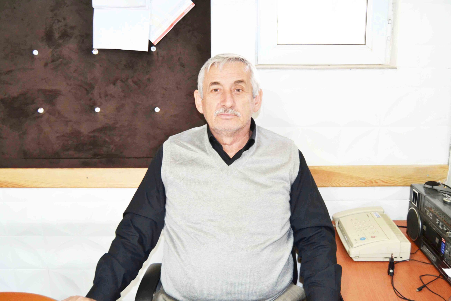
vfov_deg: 38.4
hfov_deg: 55.1
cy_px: 150
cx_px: 226
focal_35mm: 34
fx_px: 432
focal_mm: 23
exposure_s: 1/60
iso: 1400
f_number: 3.8
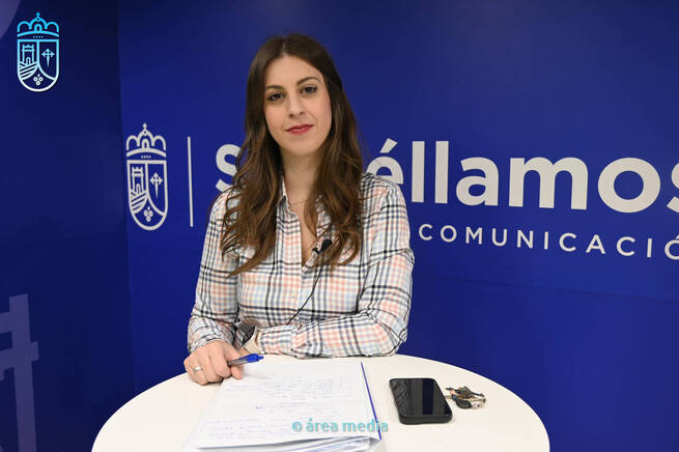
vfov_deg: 40.8
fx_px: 608
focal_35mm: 32
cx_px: 340
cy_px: 226
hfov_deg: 58.4
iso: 400
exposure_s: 1/200
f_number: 3.5
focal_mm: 21.5
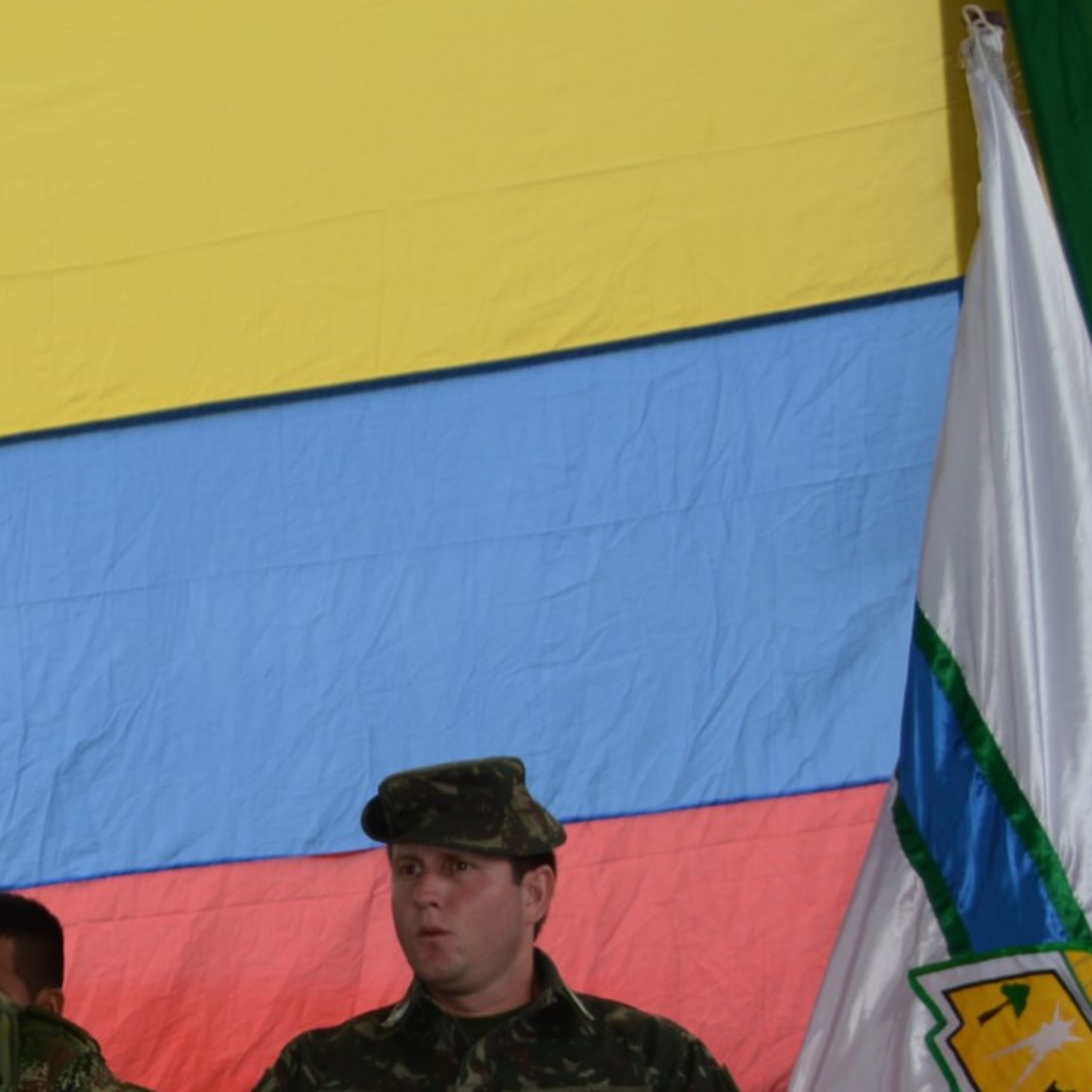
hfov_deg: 11.9
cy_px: 960
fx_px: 4890
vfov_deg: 12.7
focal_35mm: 137
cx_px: -802
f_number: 5.6
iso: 100
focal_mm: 26
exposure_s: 1/200
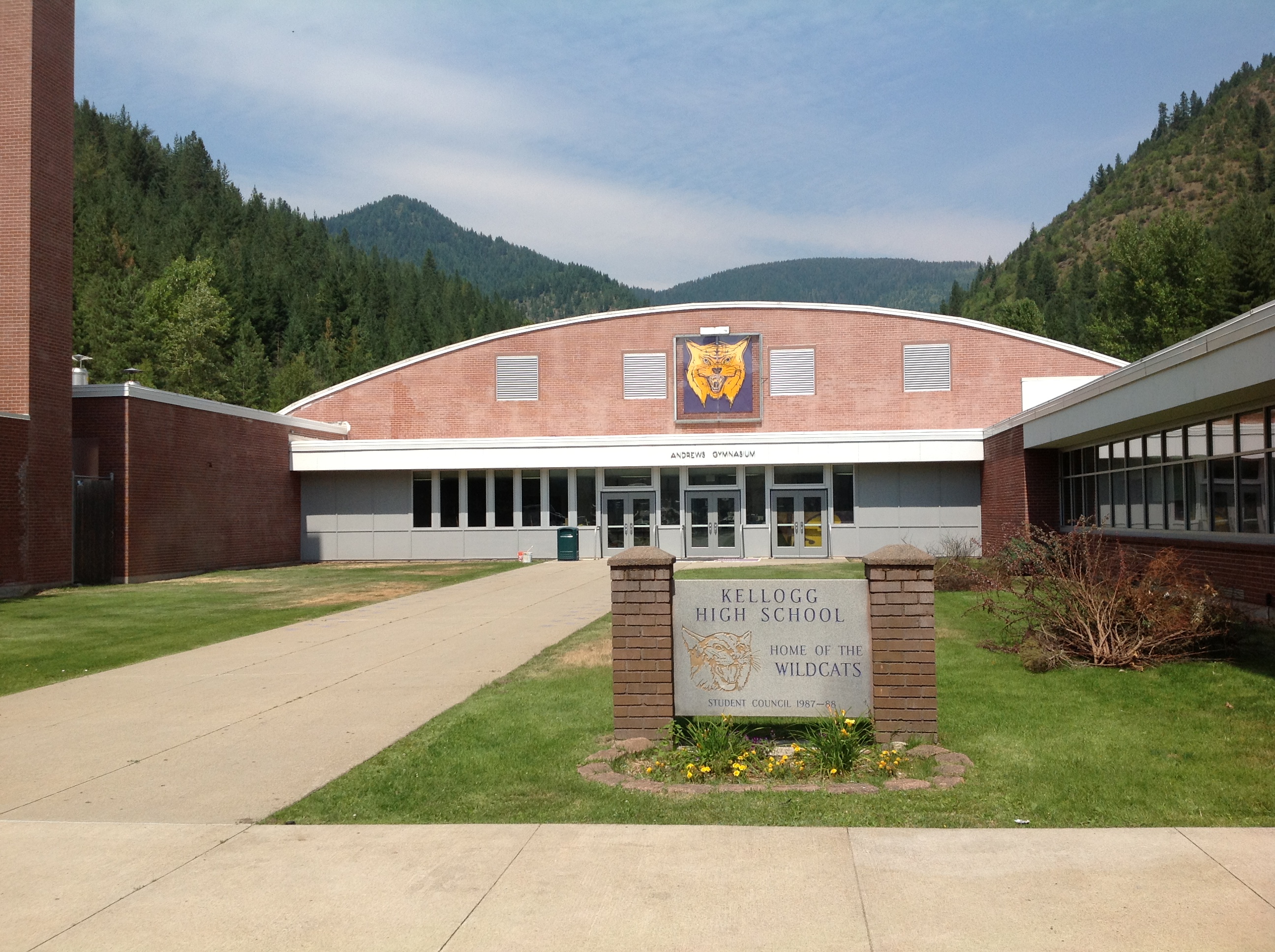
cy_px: 476
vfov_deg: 40.6
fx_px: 1287
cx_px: 638
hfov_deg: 52.7
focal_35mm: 35
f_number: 2.4
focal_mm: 4.28
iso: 50
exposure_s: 1/2160
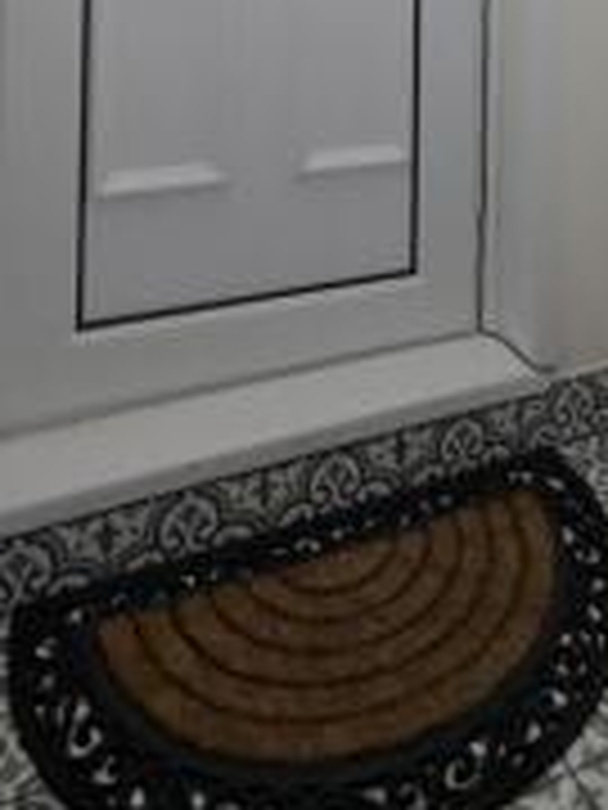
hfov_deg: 40.7
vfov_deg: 41.3
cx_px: 450
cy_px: -110
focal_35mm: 34
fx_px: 796
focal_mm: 7
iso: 320
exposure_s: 1/60
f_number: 4
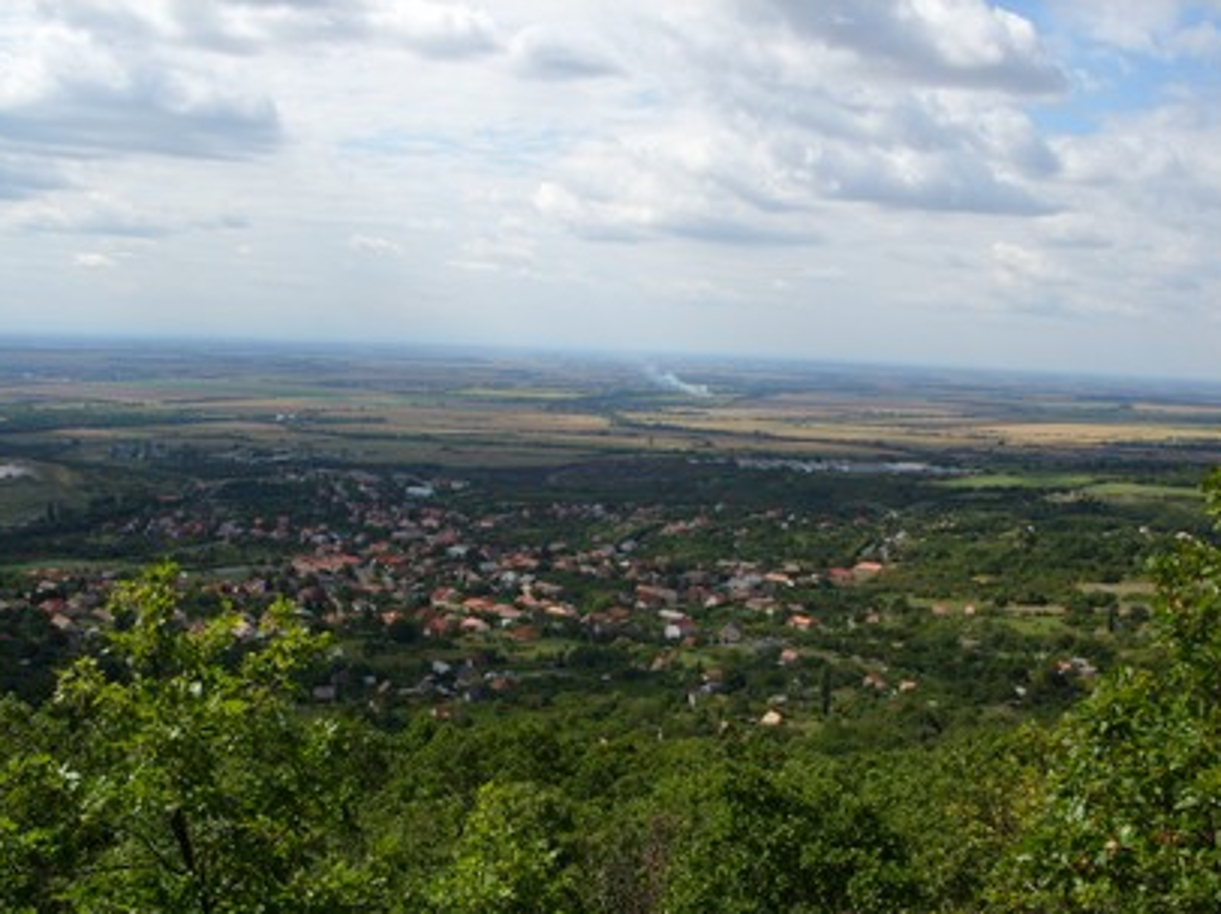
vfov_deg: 35.9
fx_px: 1410
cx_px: 606
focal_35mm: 40
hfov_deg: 46.8
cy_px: 478
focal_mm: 7.8
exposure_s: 1/260
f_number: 7.4
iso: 50
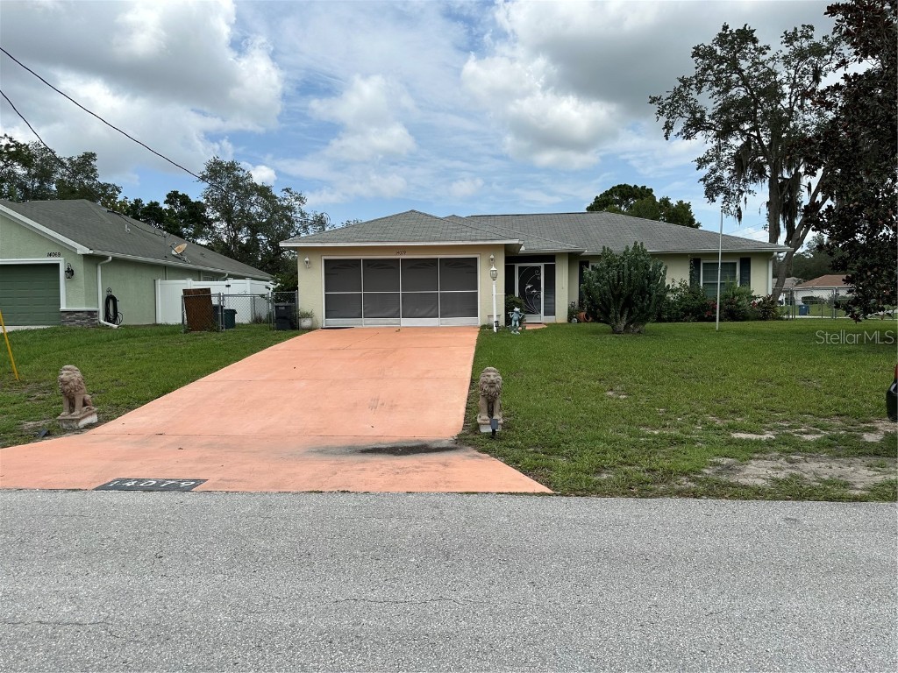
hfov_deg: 71.6
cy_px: 336
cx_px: 449
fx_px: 623
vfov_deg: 56.8
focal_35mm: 24
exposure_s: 1/6211
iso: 80
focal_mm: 6.86
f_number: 1.78
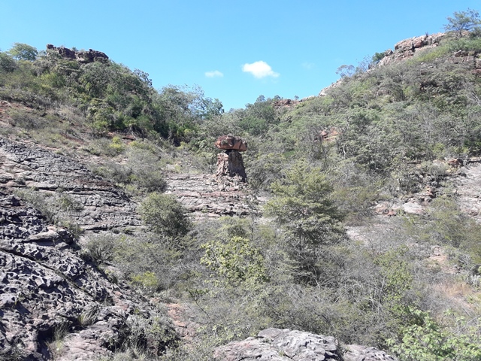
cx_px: 240
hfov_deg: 63.4
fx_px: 389
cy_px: 180
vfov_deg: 49.7
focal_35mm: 28
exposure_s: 1/639
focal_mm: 3.7
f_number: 1.9
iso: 40
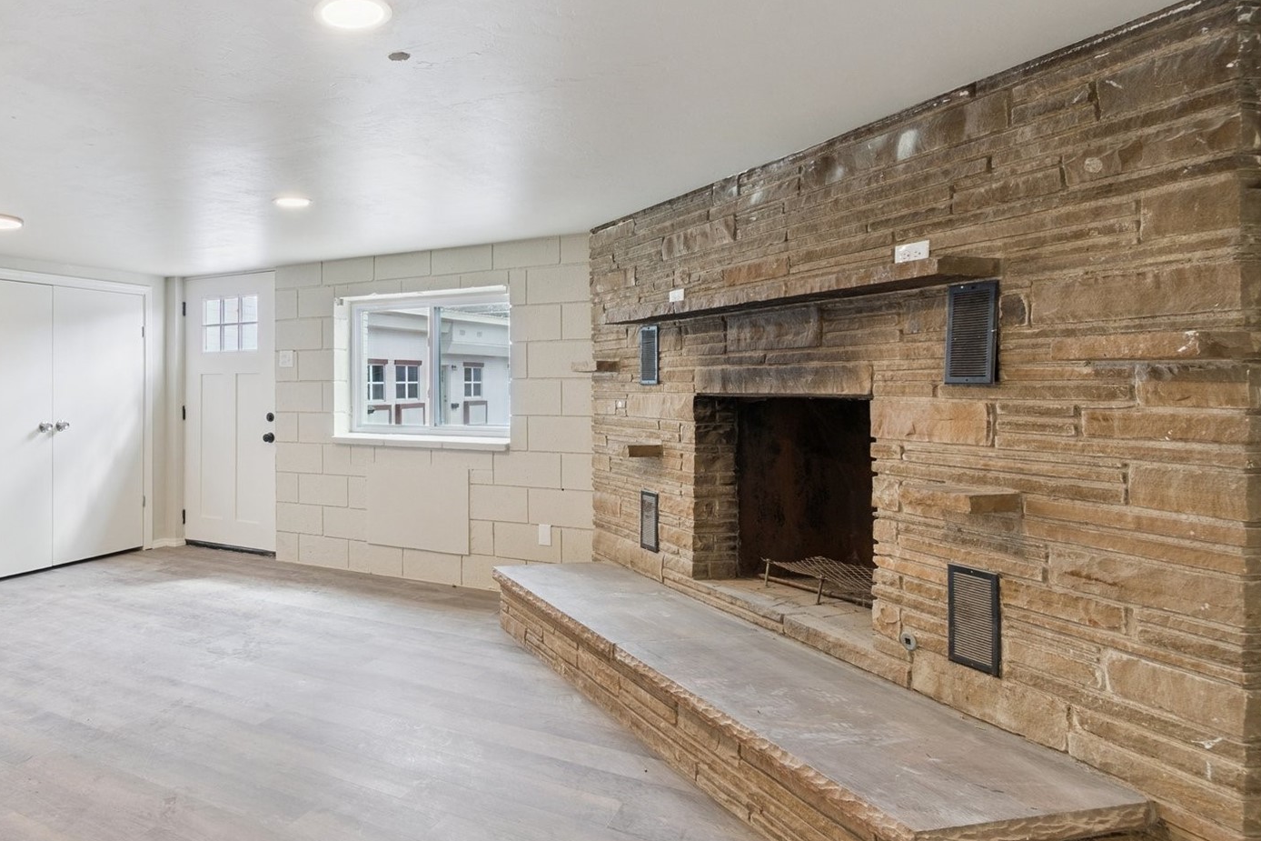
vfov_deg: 57.1
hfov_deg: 74.7
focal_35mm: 22
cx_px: 367
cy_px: 380
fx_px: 770
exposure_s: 1/40
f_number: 6.3
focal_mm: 10
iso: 200
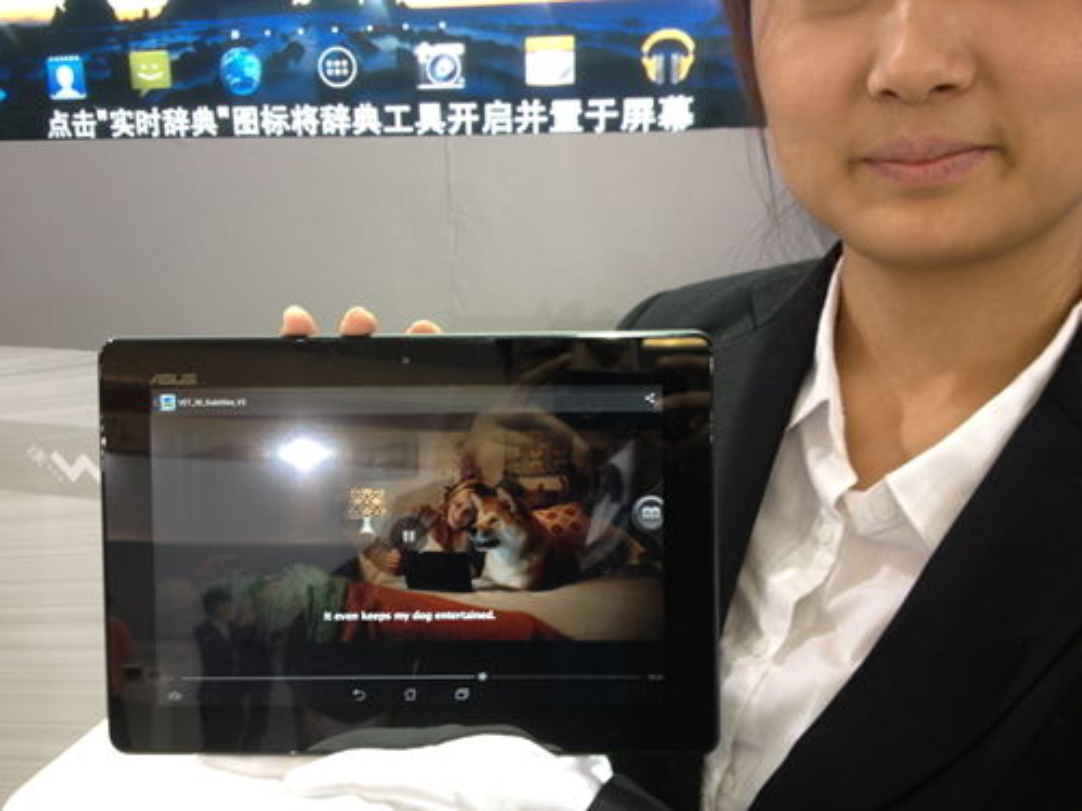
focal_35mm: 35
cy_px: 406
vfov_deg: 40.7
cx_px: 541
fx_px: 1094
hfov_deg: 52.6
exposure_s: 1/20
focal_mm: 4.28
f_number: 2.4
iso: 80
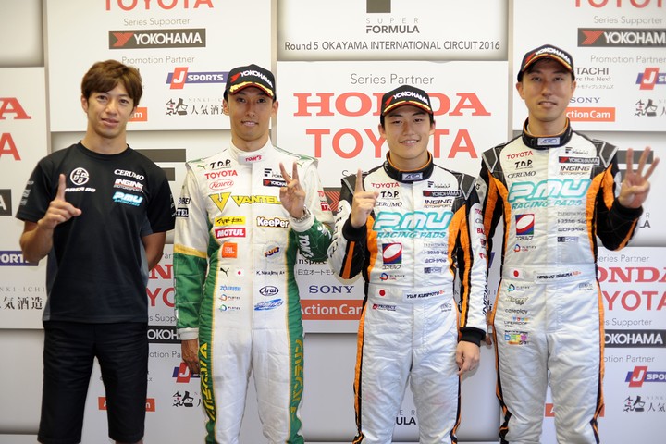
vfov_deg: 37.9
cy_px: 222
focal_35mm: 35
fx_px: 647
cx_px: 333
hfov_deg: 54.4
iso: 800
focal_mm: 35
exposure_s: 1/125
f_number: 2
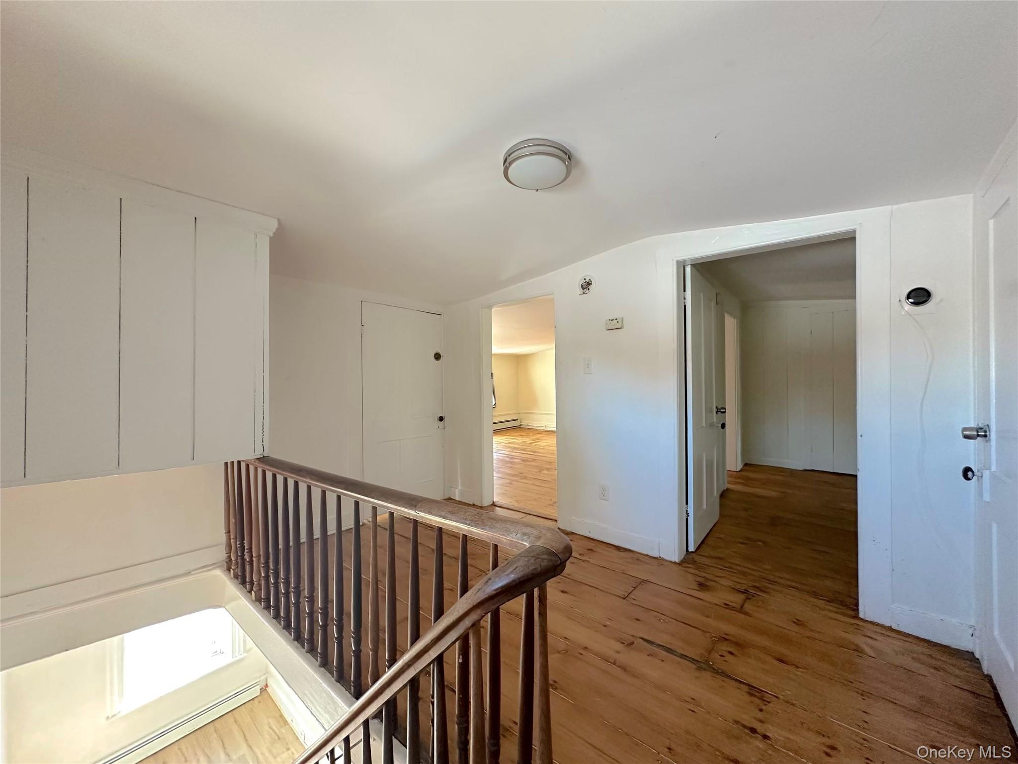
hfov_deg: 102.1
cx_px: 509
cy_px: 382
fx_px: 412
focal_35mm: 14
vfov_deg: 85.7
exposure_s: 1/71
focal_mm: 2.22
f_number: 2.2
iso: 320
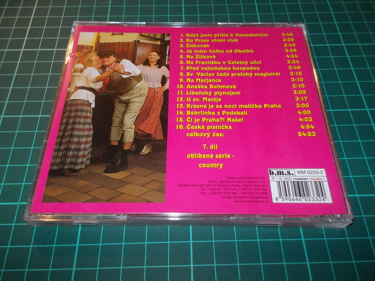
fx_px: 314
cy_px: 140
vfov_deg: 48.2
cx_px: 188
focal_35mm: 29
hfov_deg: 61.7
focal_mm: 4.1
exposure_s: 1/30
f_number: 3.3
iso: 200
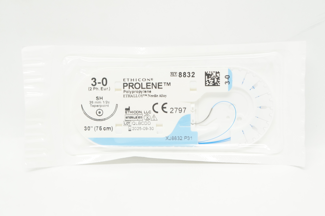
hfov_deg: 32.7
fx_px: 555
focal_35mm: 62
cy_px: 108
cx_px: 162
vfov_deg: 22.0
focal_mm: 41
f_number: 5.6
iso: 800
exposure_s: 1/100
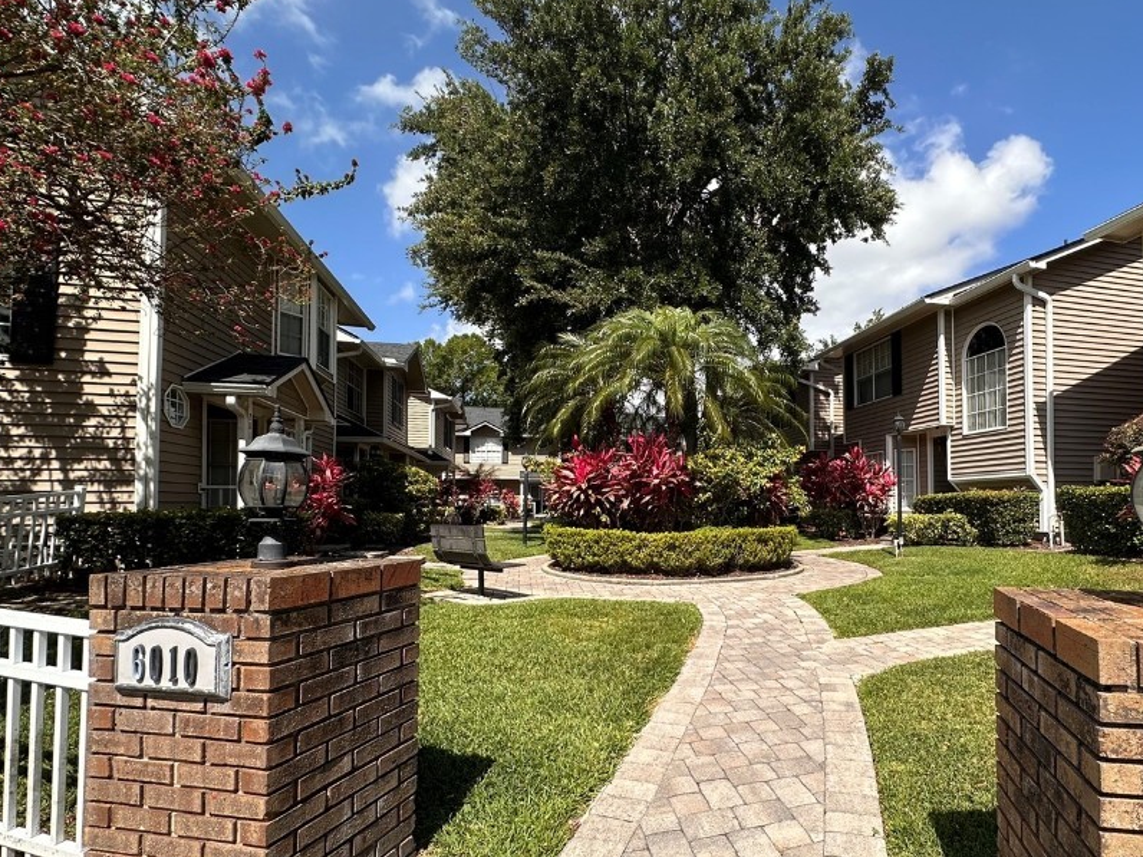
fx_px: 594
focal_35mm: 18
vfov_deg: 71.2
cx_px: 695
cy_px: 490
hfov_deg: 86.5
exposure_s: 1/1642
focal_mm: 2.22
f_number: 2.2
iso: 50
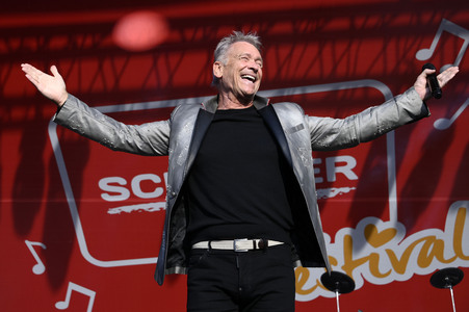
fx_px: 755
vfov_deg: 23.3
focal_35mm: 58
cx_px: 234
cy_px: 156
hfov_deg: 34.5
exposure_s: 1/200
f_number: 5.6
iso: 400
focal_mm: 58
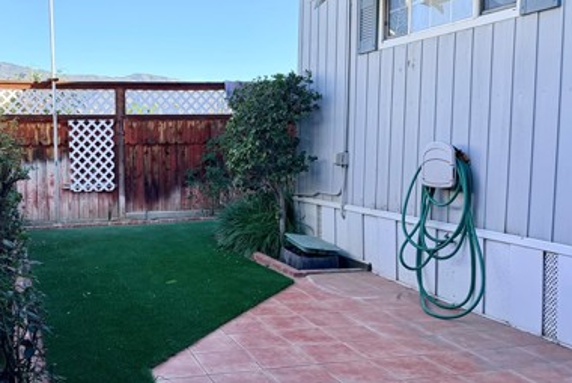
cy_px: 193
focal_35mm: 42
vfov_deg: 31.9
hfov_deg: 45.0
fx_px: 668
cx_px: 154
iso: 100
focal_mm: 6.76
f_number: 1.78
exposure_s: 1/1949
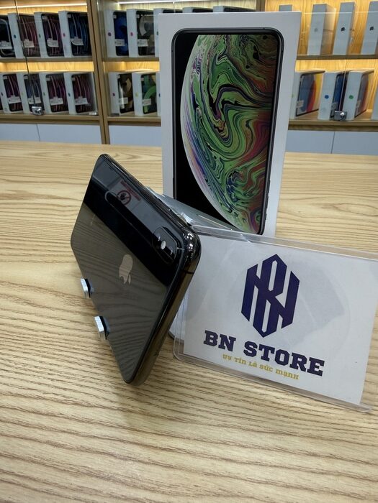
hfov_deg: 56.8
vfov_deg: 71.6
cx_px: 189
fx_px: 349
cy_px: 252
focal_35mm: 24
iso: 125
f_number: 2.2
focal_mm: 2.22
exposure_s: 1/120
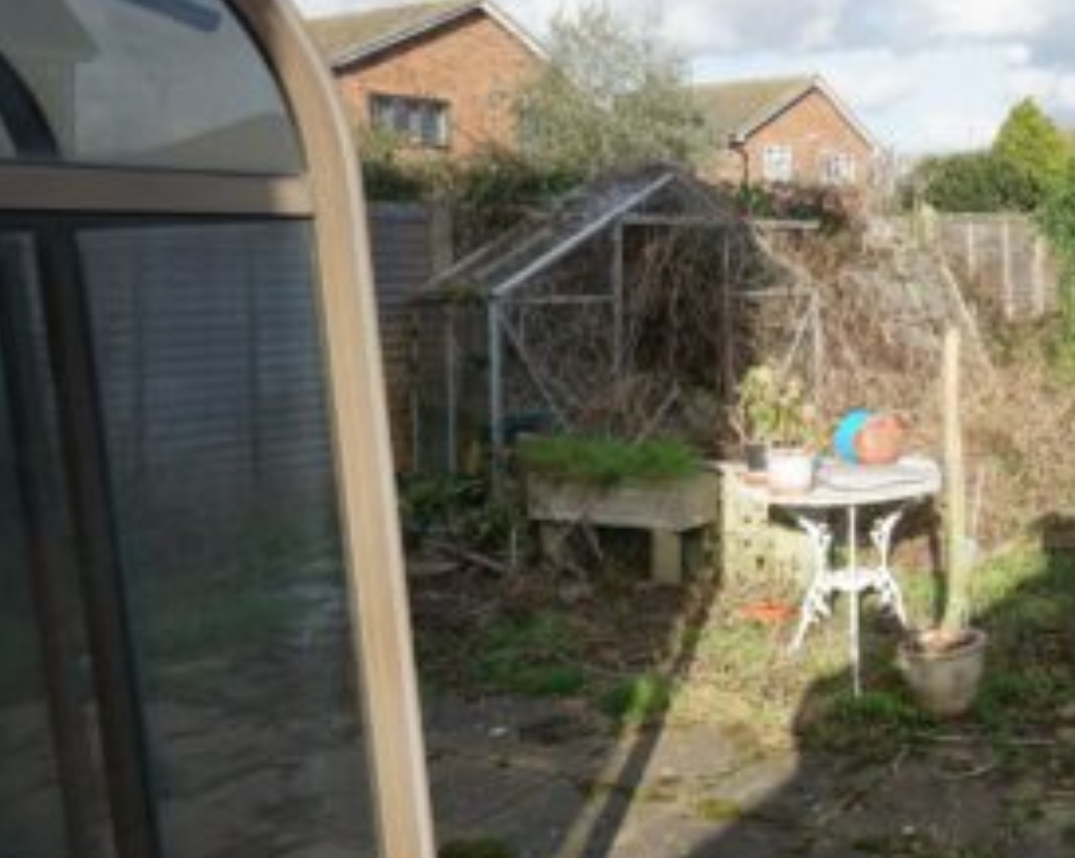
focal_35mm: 33
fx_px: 1049
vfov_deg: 43.5
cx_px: 1103
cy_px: 252
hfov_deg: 44.9
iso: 100
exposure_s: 1/100
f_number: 9
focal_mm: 16
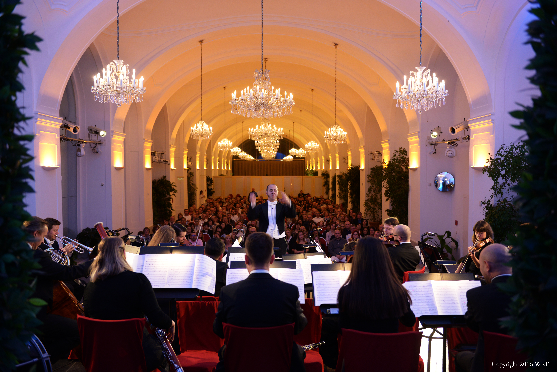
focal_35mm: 35
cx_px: 278
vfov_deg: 37.9
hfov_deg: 54.4
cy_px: 186
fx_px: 542
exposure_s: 1/60
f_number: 3.2
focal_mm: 35
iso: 640
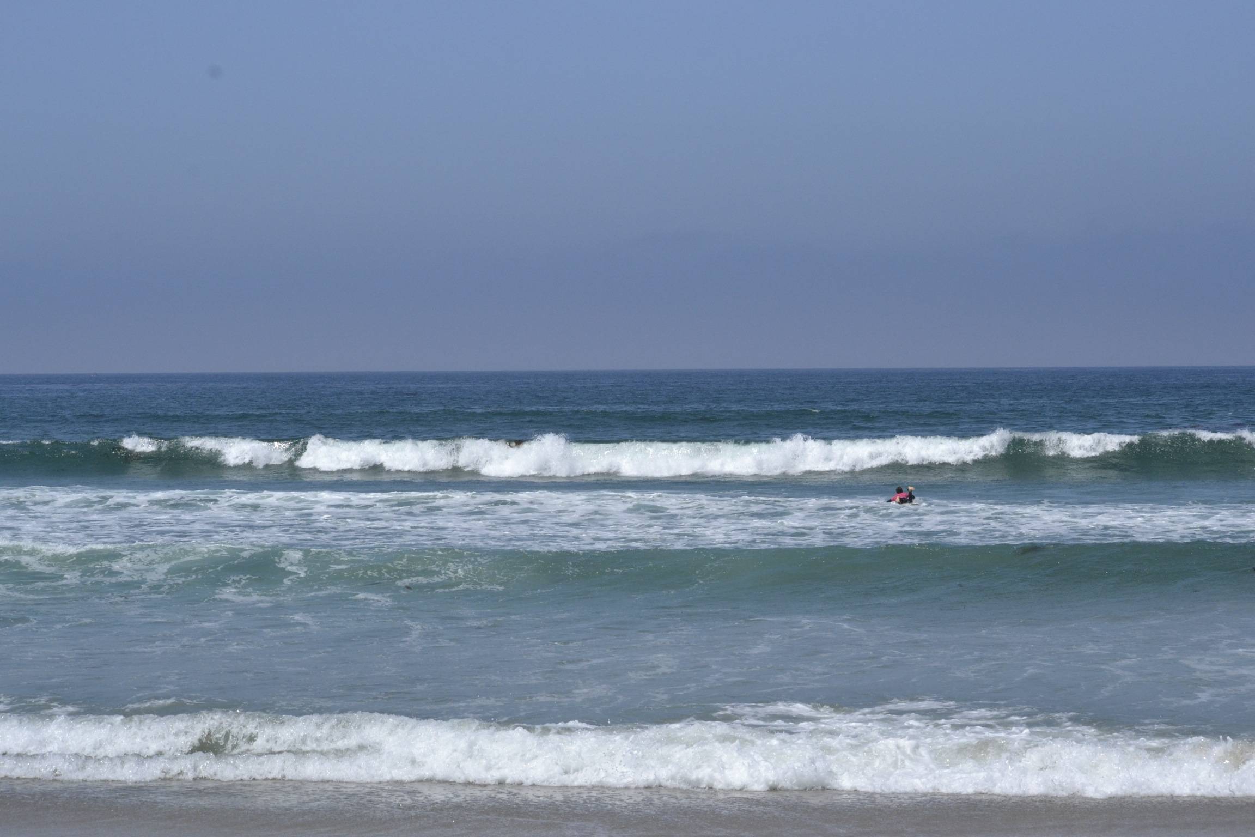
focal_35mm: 82
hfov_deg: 24.6
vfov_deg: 16.6
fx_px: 2876
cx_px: 628
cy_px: 418
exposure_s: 1/2000
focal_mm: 55
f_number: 11
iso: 800
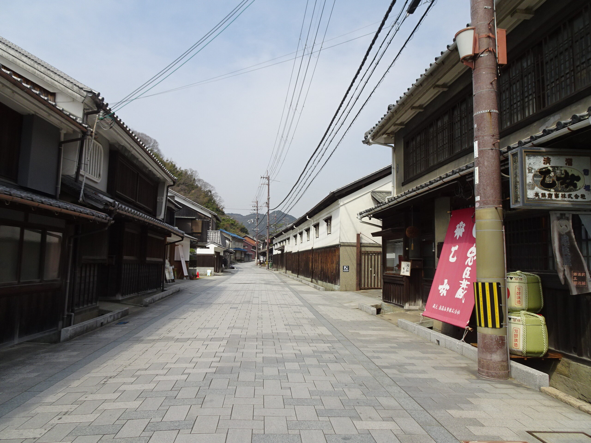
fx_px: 410
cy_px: 222
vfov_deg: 56.8
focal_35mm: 24
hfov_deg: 71.6
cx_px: 296
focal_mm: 4.1
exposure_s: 1/1000
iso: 80
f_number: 3.5
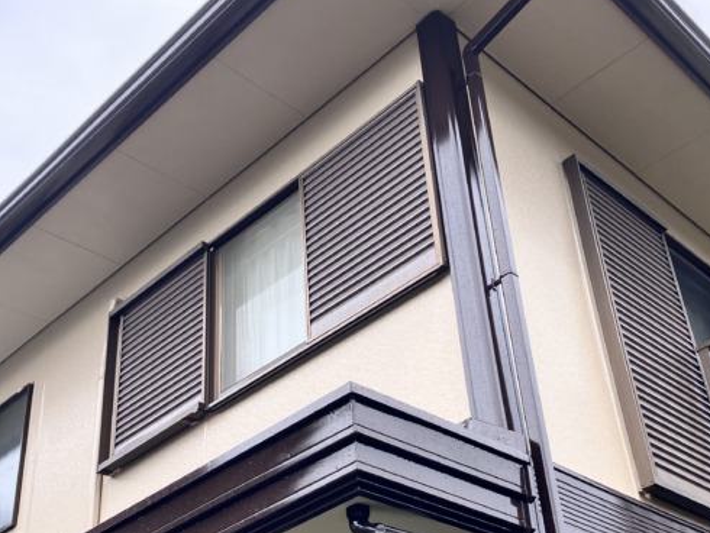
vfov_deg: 30.1
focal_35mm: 48
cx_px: 398
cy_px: 351
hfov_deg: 39.6
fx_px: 985
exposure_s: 1/565
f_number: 1.8
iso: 32
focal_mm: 3.99
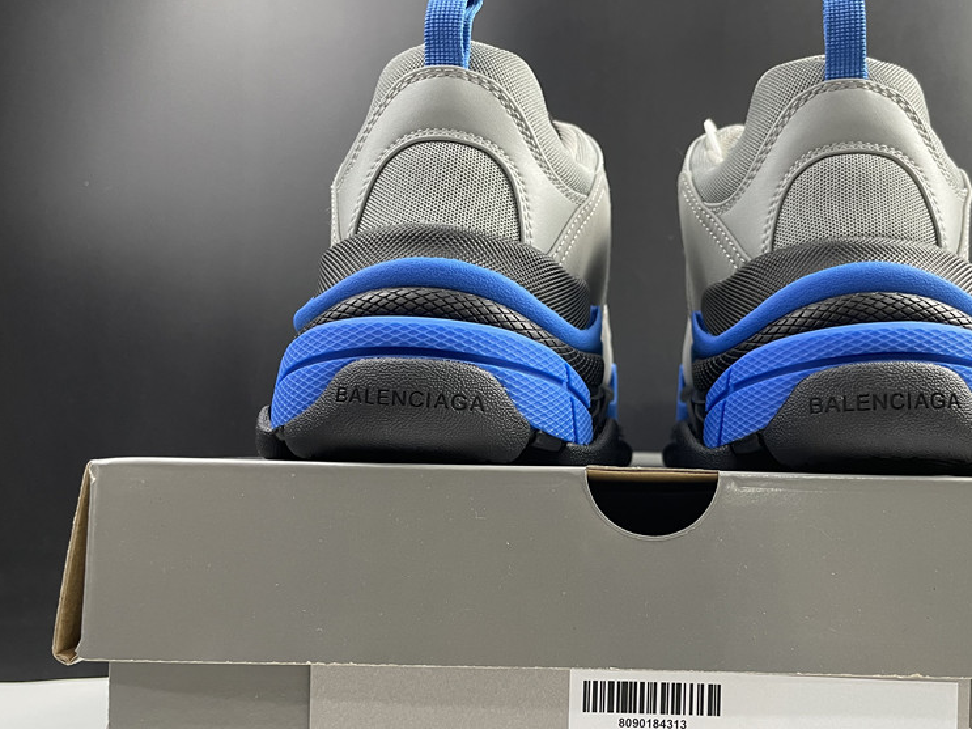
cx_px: 616
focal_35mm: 35
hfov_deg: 52.0
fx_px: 983
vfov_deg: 40.5
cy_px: 435
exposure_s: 1/60
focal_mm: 4.2
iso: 125
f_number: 1.6
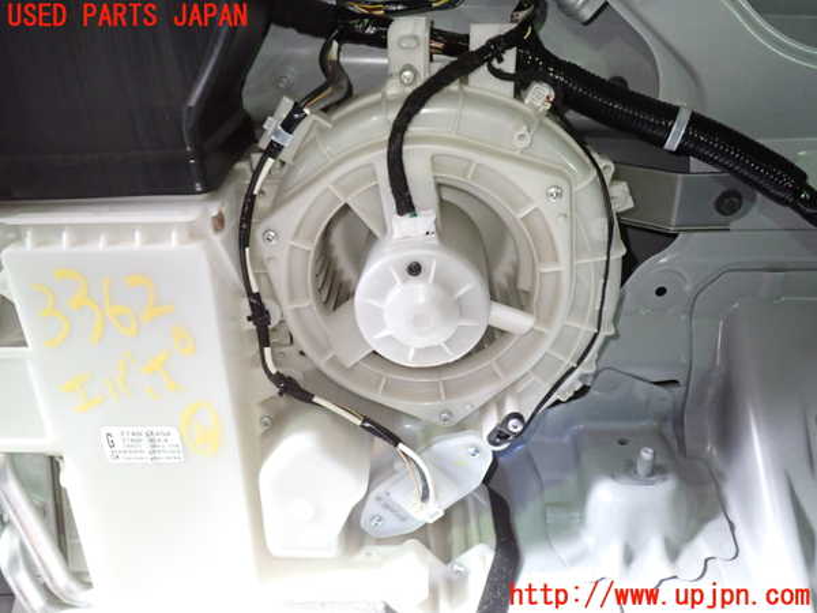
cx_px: 408
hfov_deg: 60.0
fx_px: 708
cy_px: 306
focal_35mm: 30
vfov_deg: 46.8
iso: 500
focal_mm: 5.4
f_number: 2.3
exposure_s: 1/30
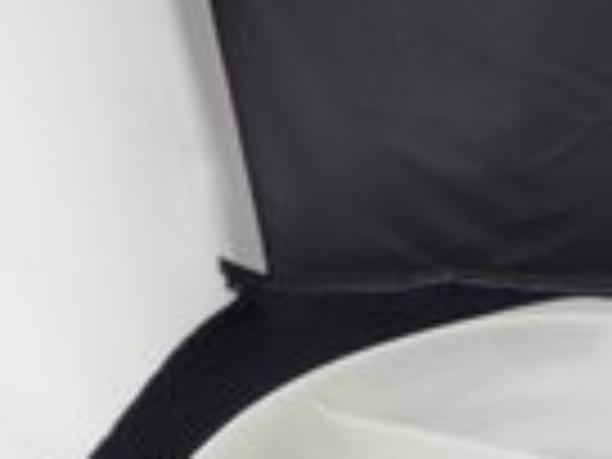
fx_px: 1025
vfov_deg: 23.0
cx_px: 736
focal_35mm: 58
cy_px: 560
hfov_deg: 28.8
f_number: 1.8
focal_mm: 6.4
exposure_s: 1/125
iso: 12
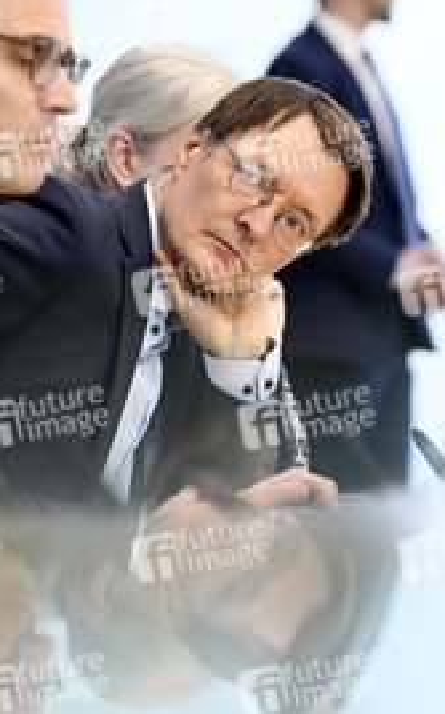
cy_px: 352
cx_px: 236
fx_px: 6670
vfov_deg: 6.1
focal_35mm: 343
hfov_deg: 3.8
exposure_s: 1/500
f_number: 5.6
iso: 3200
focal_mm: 200
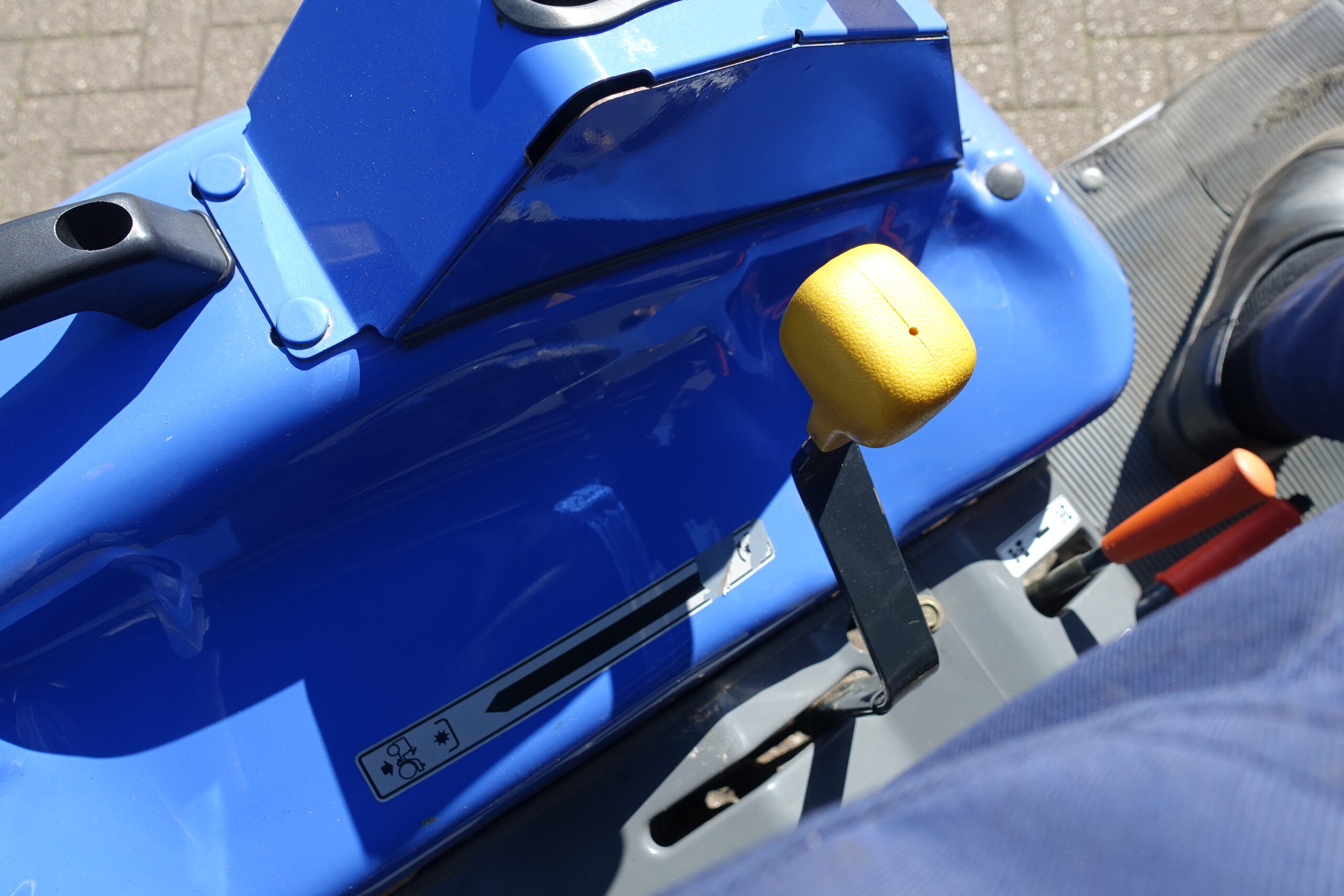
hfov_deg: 73.7
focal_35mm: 24
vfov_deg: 53.1
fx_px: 896
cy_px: 448
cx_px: 672
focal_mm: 8.8
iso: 125
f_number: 4
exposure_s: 1/400
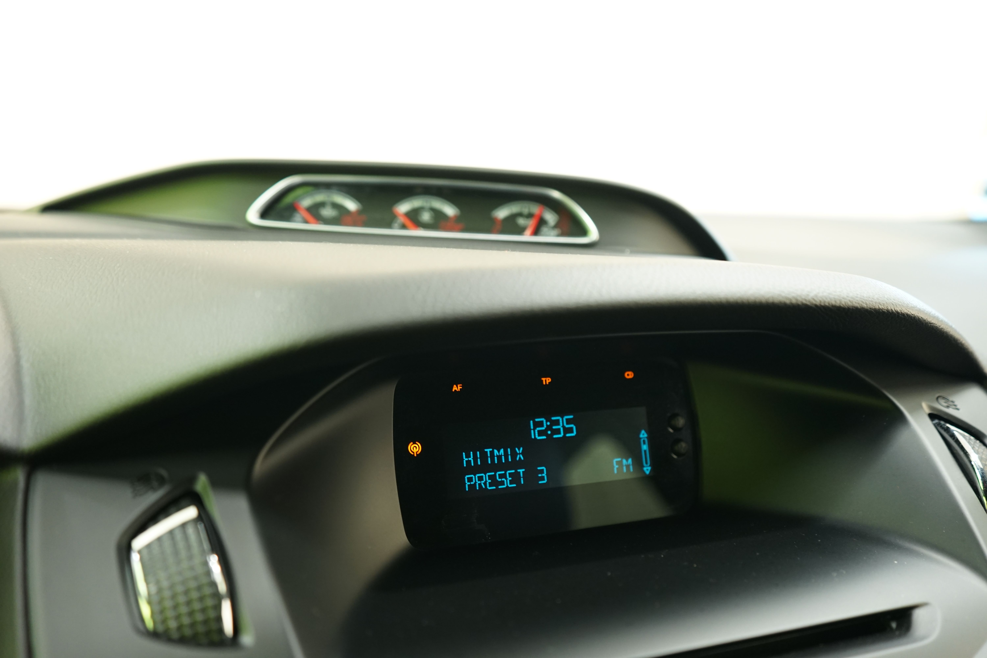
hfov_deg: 58.7
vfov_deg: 41.1
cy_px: 329
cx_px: 494
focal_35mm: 32
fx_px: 877
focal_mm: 32
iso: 1000
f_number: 4
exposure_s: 1/13
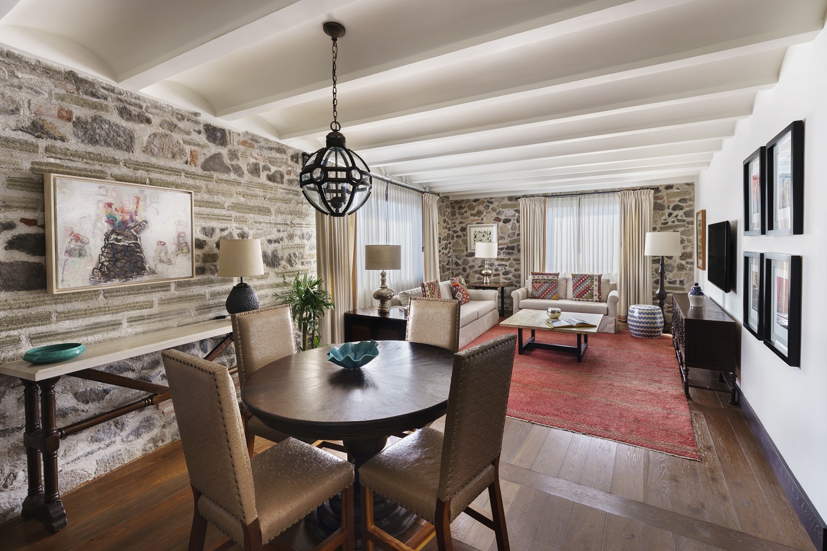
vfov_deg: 73.7
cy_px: 276
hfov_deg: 96.7
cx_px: 414
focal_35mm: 16
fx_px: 367
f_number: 11
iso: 100
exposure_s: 2
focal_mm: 16
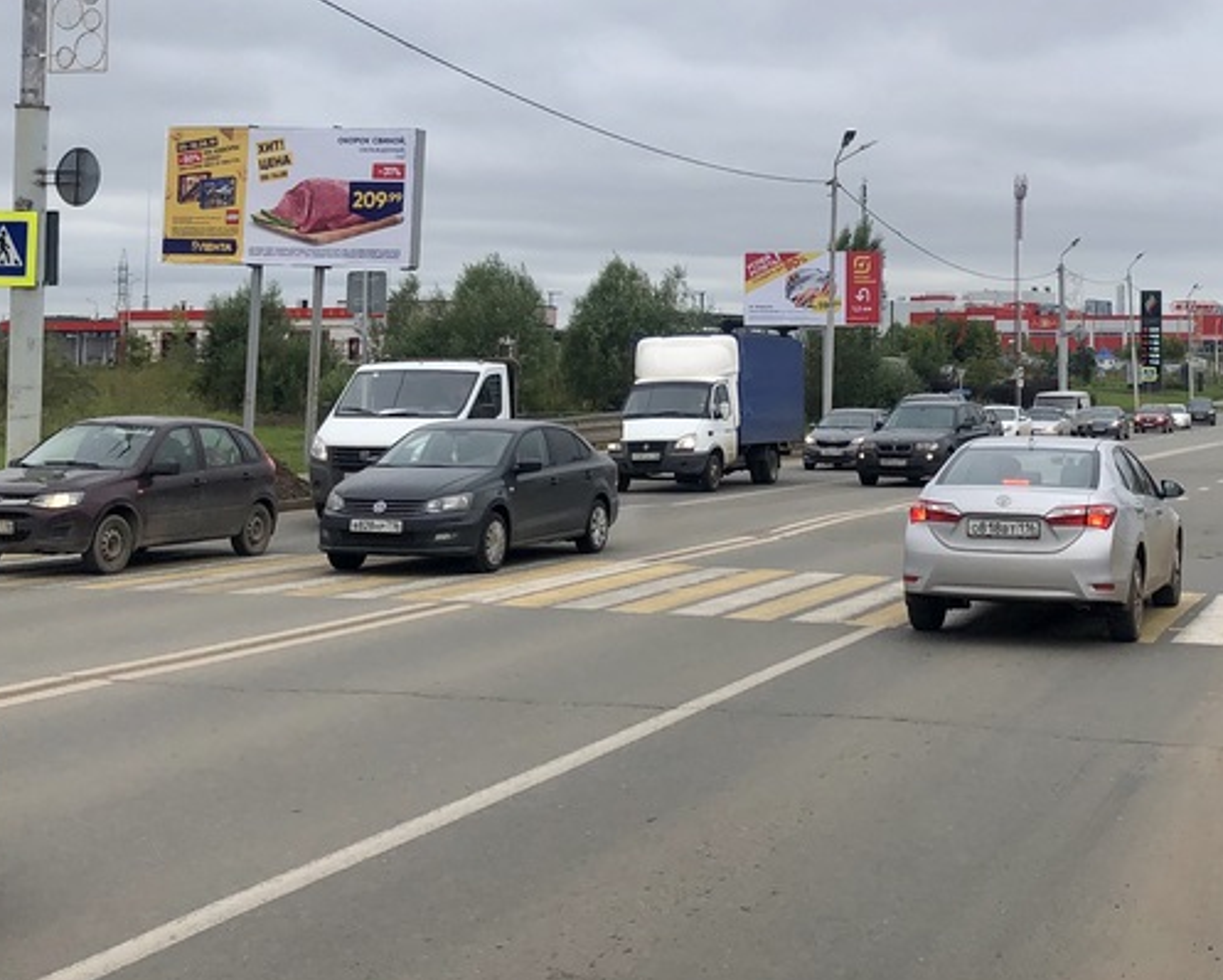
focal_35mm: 55
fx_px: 1992
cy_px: 286
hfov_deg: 33.7
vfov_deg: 27.4
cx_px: 844
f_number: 1.8
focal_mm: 3.99
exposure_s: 1/1715
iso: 20
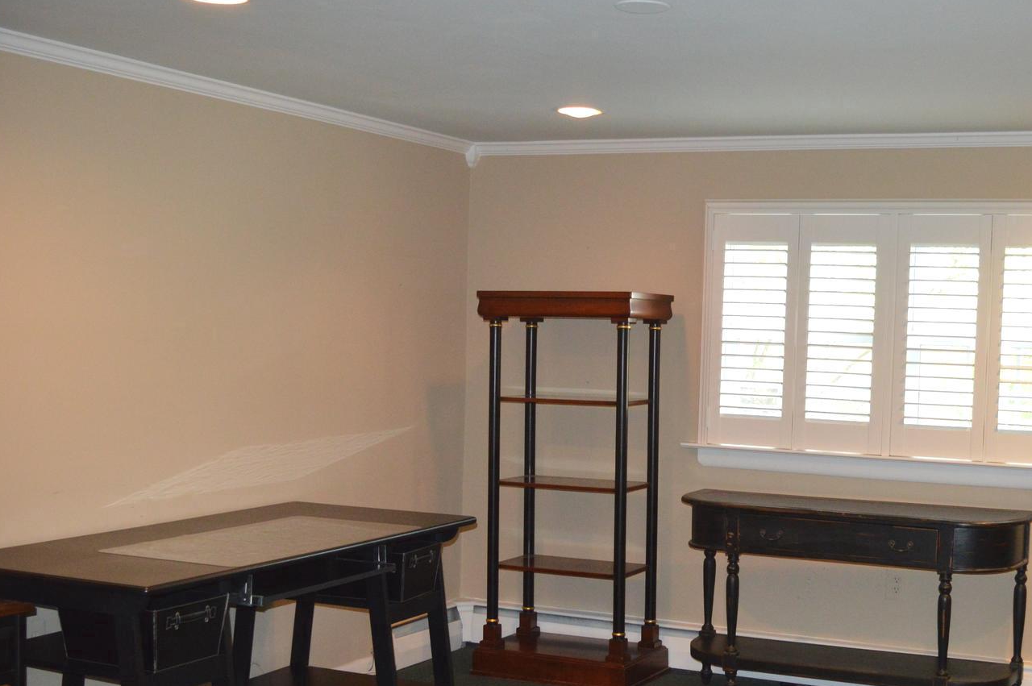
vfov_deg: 28.0
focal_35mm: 48
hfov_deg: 40.5
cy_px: 412
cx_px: 714
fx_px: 1375
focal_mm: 20
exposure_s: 1/60
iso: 1400
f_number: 3.8
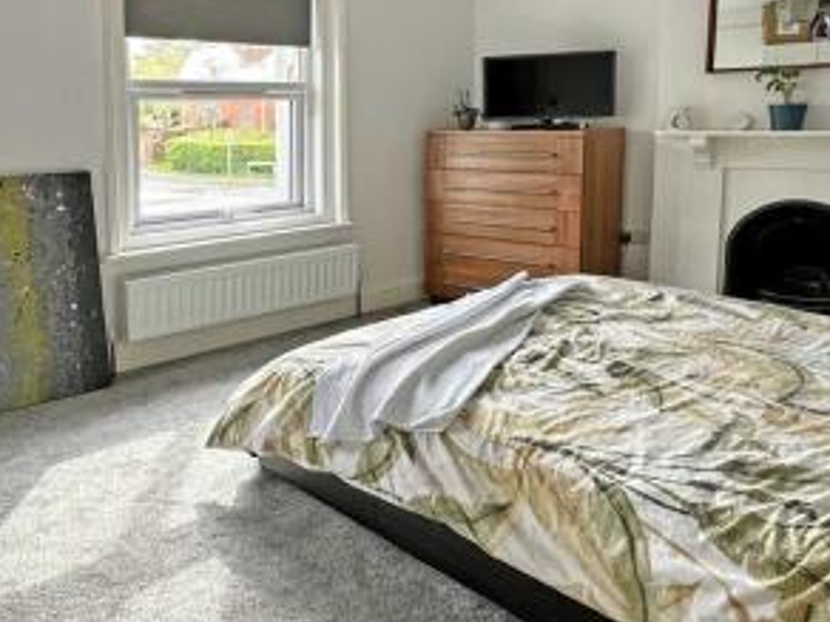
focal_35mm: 28
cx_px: 362
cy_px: 362
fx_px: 671
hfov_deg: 63.2
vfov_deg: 49.5
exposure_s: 1/99
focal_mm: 2.22
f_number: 2.2
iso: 50
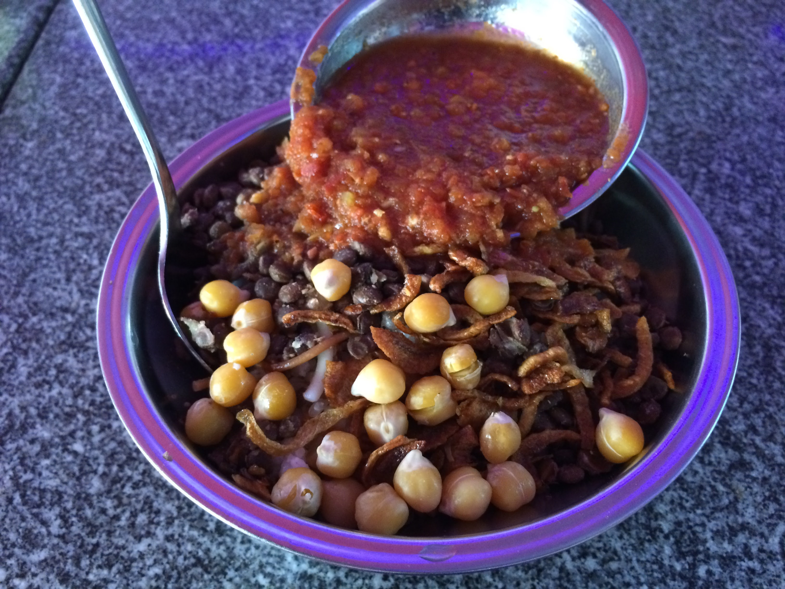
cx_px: 392
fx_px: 658
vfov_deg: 48.2
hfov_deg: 61.7
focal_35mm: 29
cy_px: 294
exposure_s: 1/15
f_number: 2.2
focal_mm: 4.15
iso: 320
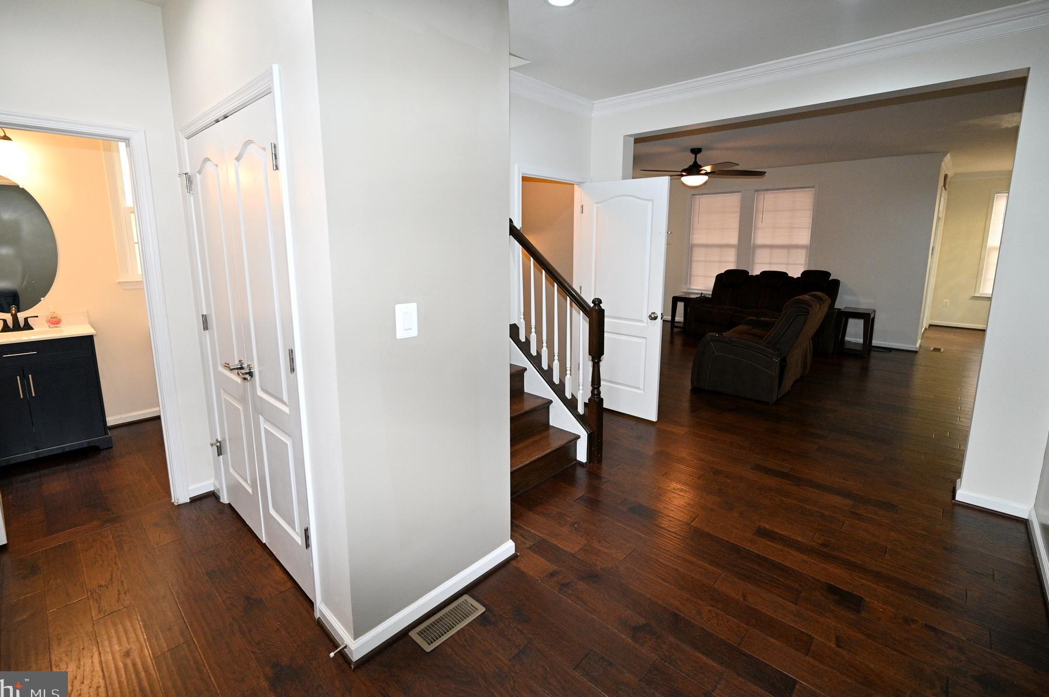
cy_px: 315
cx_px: 538
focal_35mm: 16
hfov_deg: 96.8
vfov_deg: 73.5
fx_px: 466
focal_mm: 14
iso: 1600
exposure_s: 1/160
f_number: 4
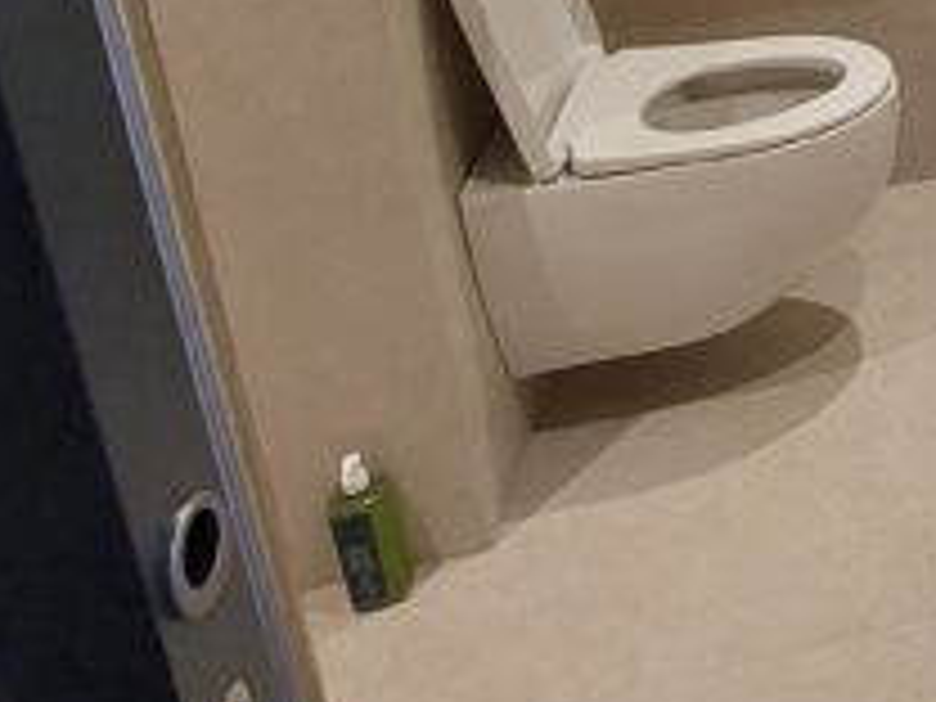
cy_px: -238
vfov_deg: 25.5
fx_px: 1298
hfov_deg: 27.7
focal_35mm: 48
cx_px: 1390
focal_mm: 1.74
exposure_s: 1/60
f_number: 2.2
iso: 200
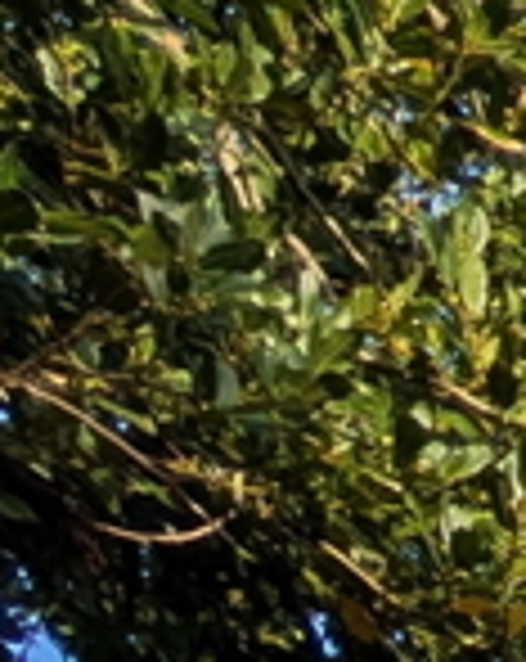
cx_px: 1843
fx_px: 1874
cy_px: 1898
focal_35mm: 96
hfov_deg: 9.4
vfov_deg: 12.0
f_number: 1.7
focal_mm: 2.02
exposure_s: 1/1828
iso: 53
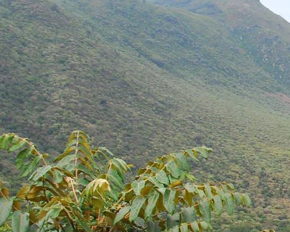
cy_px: 134
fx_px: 824
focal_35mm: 96
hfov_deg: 18.4
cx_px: 391
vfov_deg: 16.0
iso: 200
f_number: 5.6
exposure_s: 1/160
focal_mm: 20
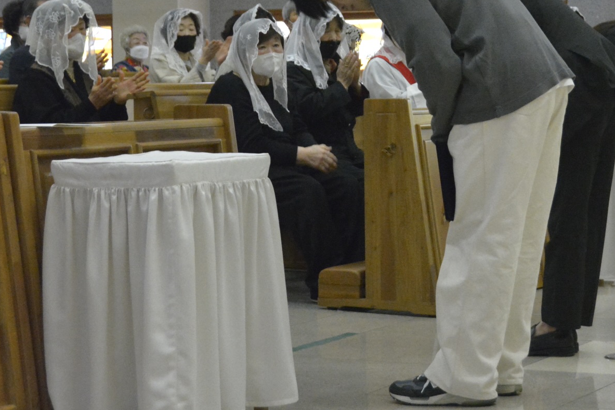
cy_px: 81
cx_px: 439
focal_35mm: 111
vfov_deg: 12.3
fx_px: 1896
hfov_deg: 18.3
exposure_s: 1/125
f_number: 5.6
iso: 6400
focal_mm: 38
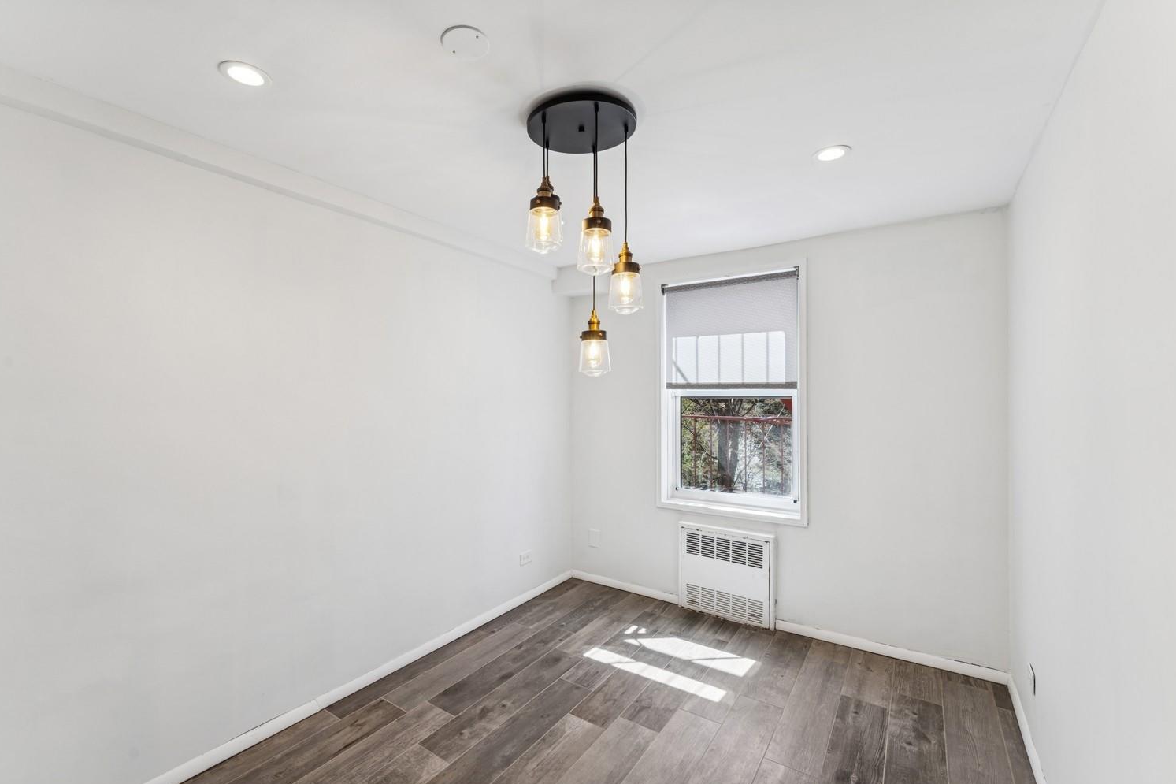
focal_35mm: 15
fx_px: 490
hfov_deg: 100.3
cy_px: 407
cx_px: 557
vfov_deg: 77.3
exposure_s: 1/6
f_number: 11
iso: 100
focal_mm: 14
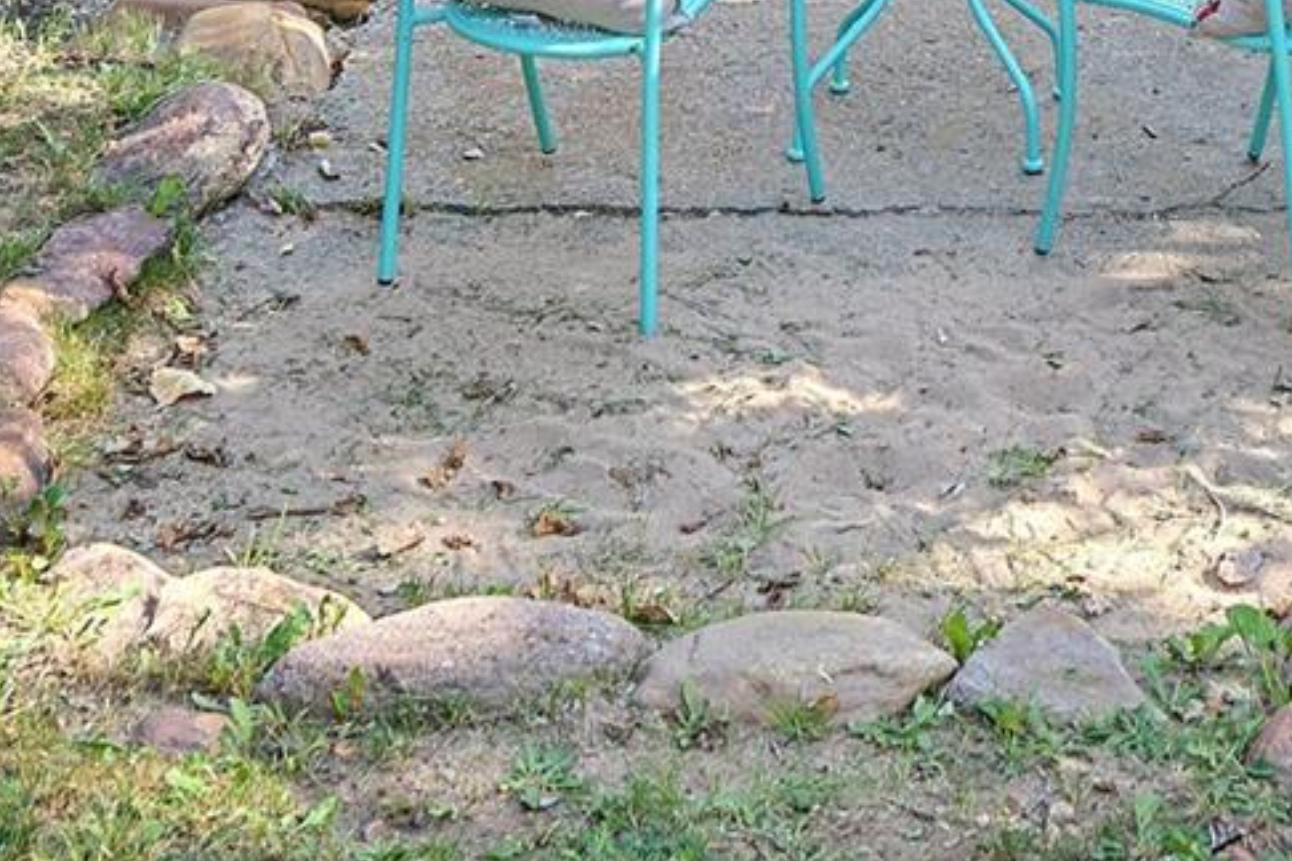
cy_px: -497
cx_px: 1050
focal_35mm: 79
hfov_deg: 25.2
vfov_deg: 15.7
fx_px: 2835
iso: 100
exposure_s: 1/25
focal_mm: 24
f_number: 7.1
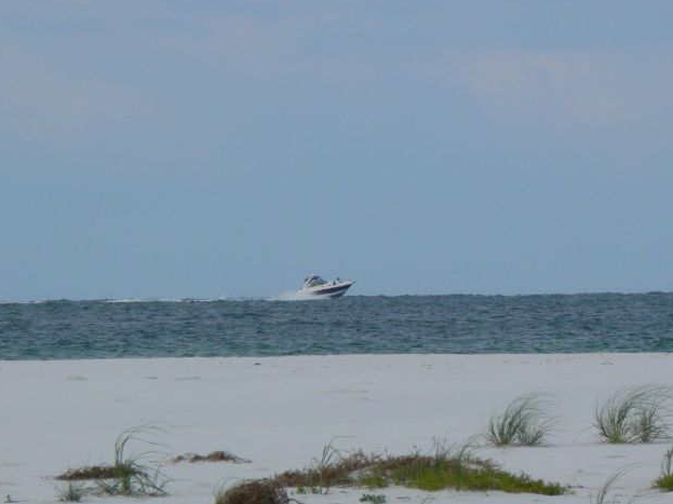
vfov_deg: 2.7
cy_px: 291
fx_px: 10788
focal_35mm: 555
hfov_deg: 3.6
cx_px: 365
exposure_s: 1/500
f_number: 7.1
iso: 80
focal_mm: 72
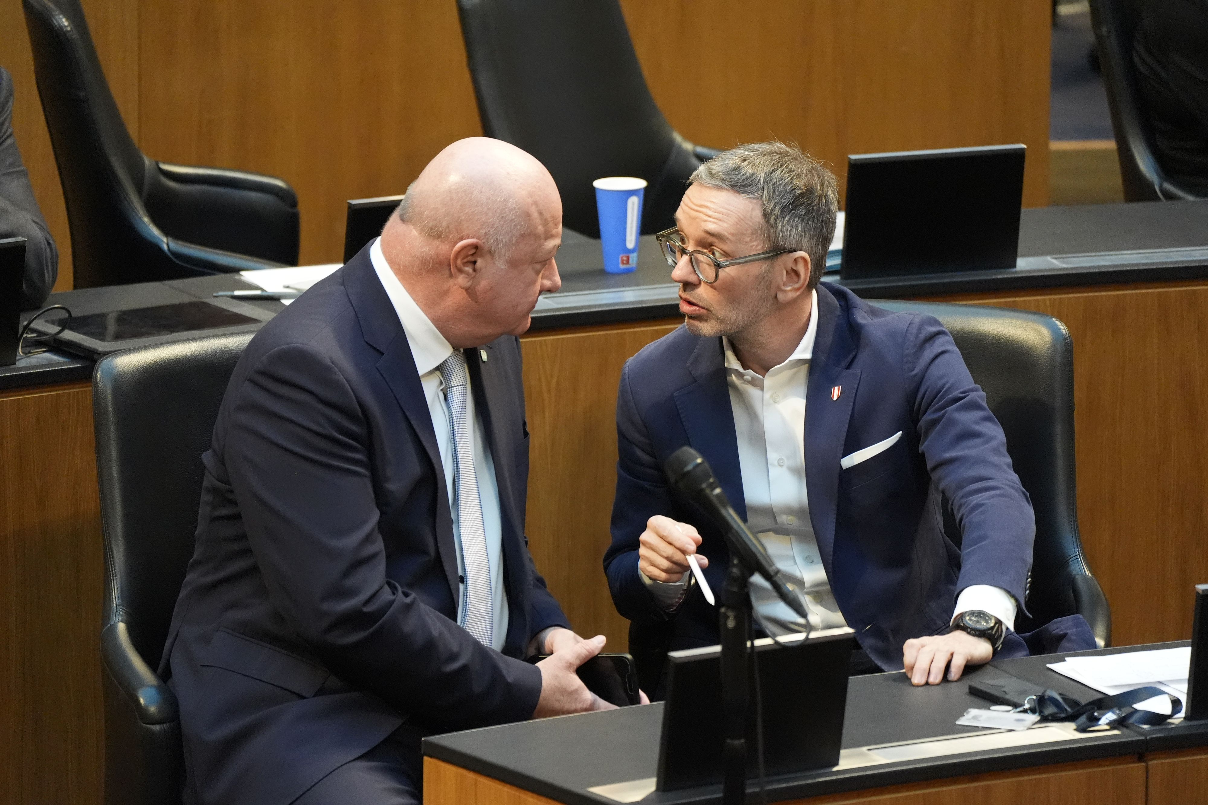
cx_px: 604
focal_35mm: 400
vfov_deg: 3.4
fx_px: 13422
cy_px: 402
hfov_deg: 5.2
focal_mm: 400
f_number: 5.6
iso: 8000
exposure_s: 1/160
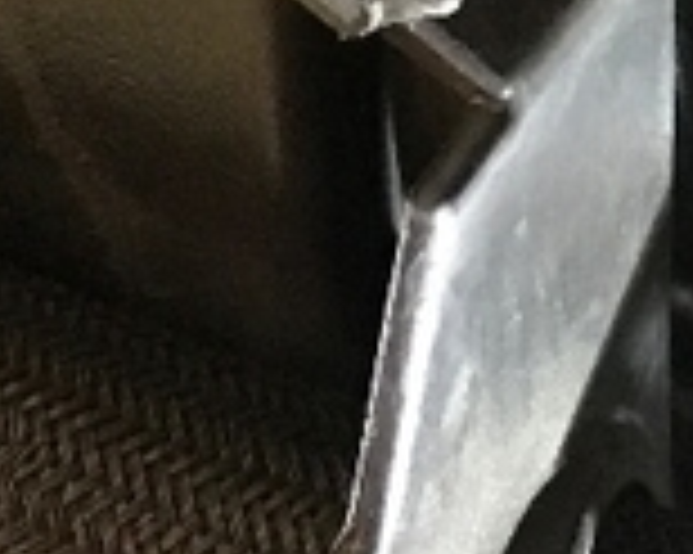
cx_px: 1058
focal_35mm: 147
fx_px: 3013
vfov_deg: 10.0
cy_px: -428
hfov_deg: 12.4
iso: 320
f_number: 2.2
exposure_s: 1/15
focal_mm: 4.15
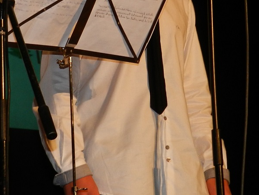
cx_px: 60
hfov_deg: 15.9
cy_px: 81
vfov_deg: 12.1
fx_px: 921
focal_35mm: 123
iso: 200
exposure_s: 1/30
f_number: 4.2
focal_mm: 8.1
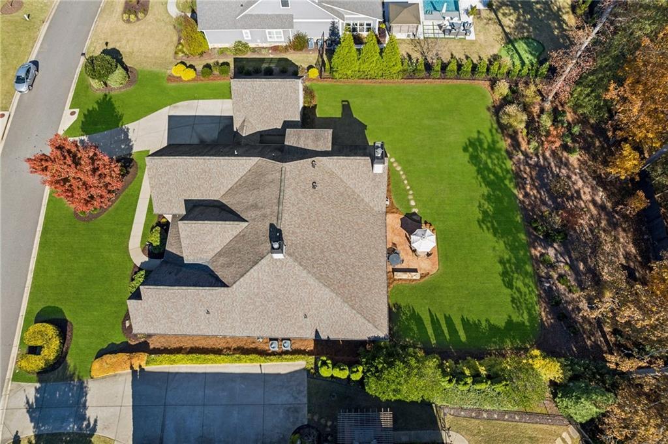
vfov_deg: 57.1
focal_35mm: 22
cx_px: 334
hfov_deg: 78.6
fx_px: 408
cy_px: 222
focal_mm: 8.4
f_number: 2.8
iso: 100
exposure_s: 1/1000
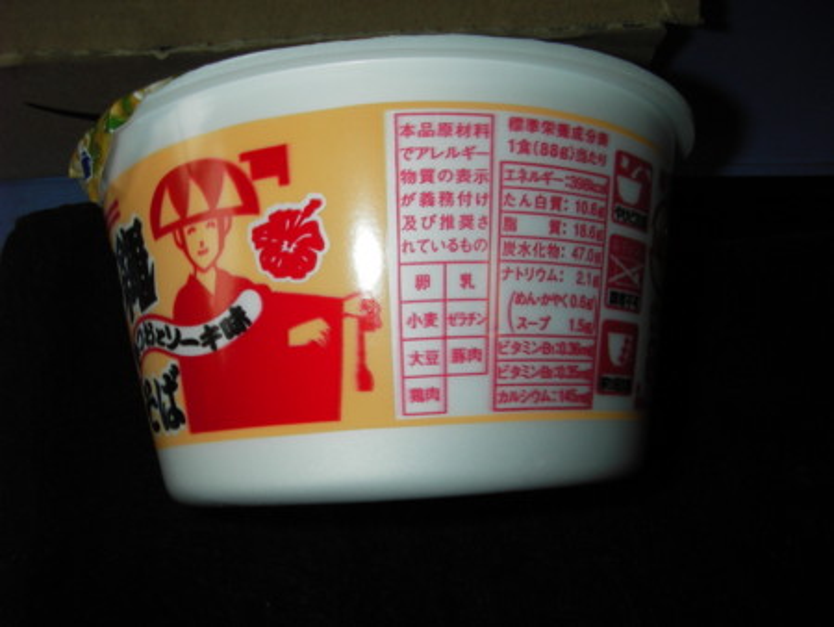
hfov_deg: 49.0
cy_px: 314
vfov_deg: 37.8
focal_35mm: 38
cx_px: 417
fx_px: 916
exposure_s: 1/30
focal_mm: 6.3
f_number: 6.6
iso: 50
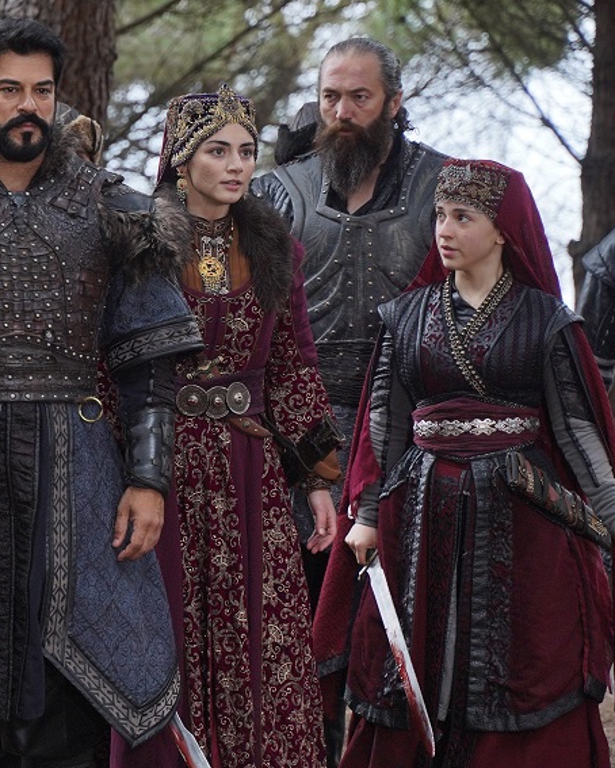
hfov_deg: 10.3
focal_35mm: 149
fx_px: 3388
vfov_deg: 12.9
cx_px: -6
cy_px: 379
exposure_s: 1/250
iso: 500
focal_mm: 75
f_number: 4
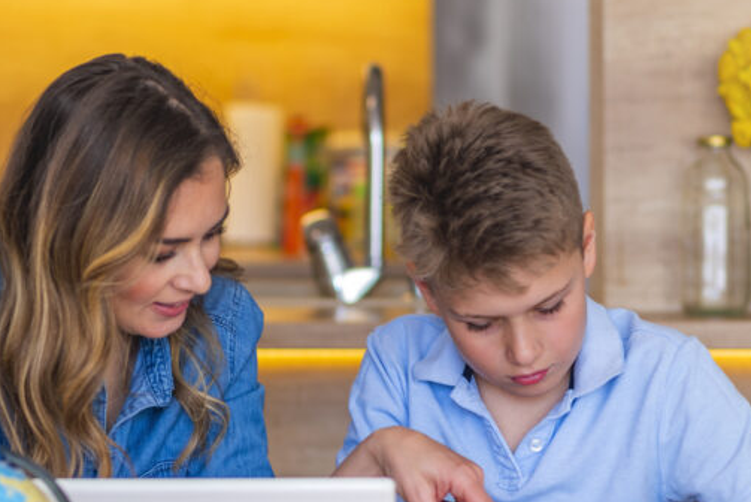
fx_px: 3611
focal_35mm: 173
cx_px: 212
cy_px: 310
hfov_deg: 11.8
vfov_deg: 7.9
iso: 200
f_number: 2.2
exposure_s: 1/160
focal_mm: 85
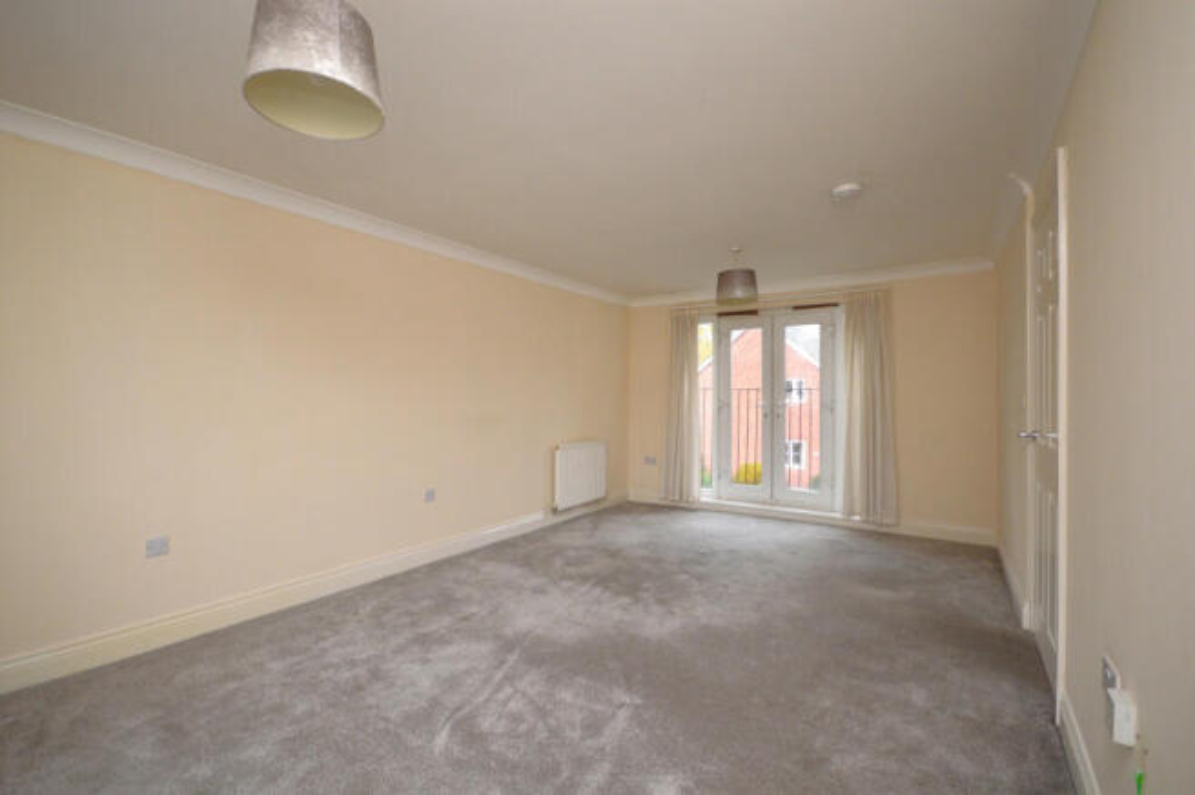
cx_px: 598
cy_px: 398
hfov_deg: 100.4
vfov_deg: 77.2
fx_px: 497
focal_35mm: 15
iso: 800
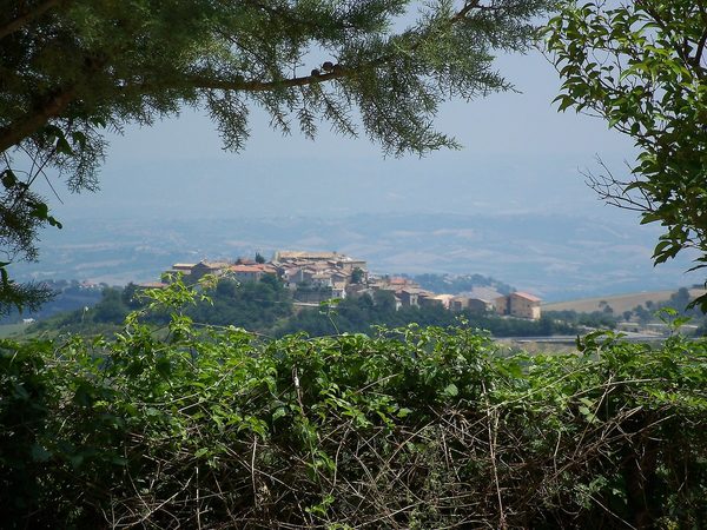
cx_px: 354
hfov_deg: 11.3
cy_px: 265
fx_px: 3574
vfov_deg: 8.5
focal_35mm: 175
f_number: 4.8
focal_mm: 31.3
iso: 64
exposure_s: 1/500
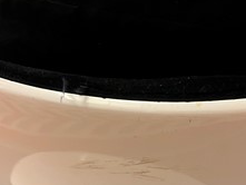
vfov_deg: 30.0
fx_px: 334
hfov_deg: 40.4
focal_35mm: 47
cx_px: 134
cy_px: 154
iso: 320
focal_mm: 5.1
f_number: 1.6
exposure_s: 1/50
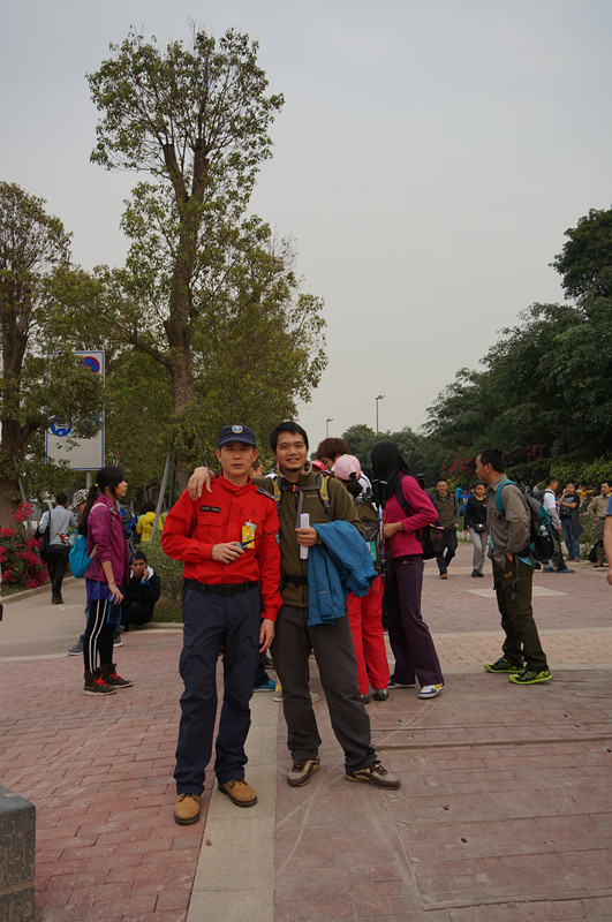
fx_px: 844
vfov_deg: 57.3
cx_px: 306
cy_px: 461
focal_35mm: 33
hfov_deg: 39.9
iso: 100
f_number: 5.6
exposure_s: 1/200
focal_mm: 22
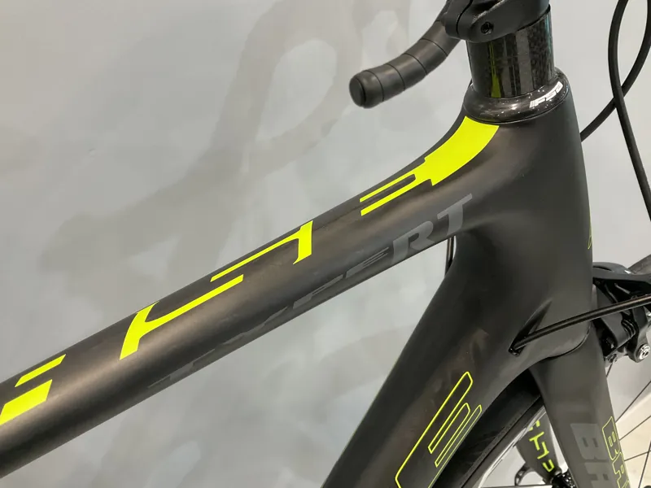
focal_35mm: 29
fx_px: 545
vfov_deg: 48.2
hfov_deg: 61.7
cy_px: 244
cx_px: 326
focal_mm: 3
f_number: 1.8
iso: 160
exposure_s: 1/50
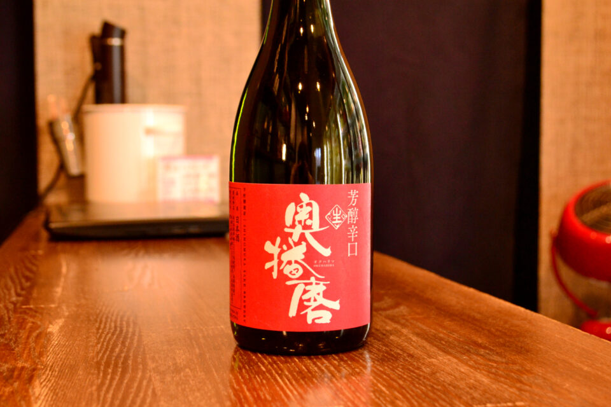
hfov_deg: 38.9
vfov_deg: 26.5
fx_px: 866
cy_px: 204
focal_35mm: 51
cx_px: 306
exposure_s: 1/30
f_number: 5
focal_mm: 34
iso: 1400
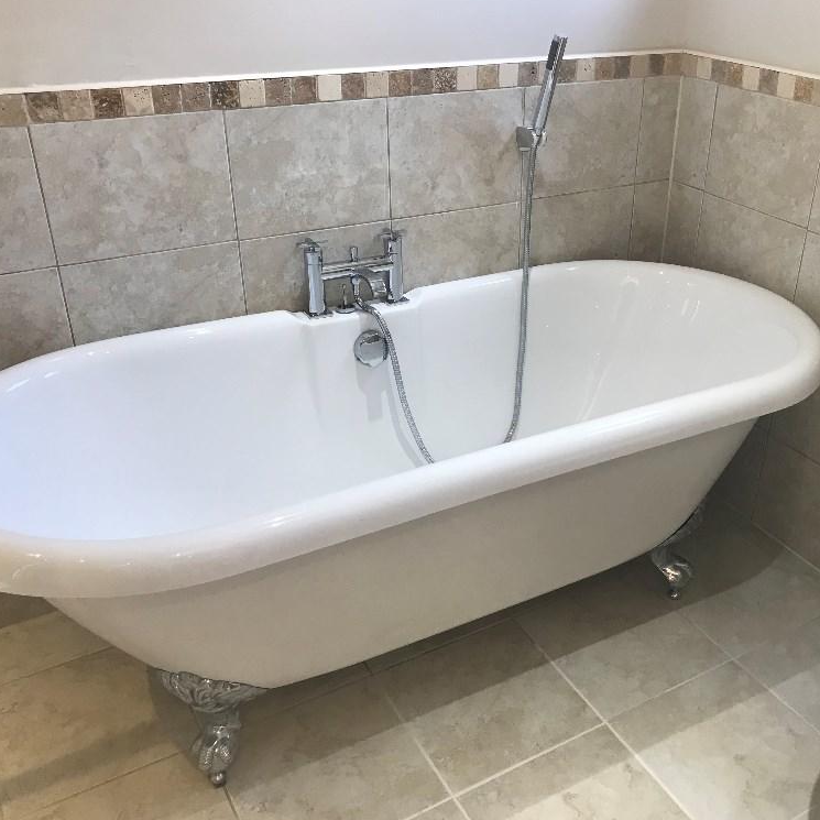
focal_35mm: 34
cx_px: 486
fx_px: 911
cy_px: 415
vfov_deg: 48.4
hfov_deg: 48.2
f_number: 1.8
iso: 32
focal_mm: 3.99
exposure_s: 1/33
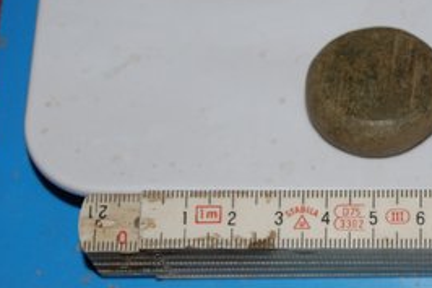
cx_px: 363
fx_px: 1619
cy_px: 143
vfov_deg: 10.1
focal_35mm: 135
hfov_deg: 15.1
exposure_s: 1/60
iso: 400
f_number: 5.6
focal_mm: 48
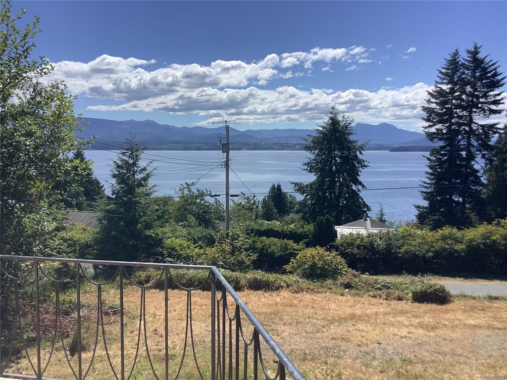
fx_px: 454
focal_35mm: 31
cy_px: 190
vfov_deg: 45.4
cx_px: 254
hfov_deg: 58.4
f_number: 2.4
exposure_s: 1/1942
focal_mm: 3.3
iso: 25
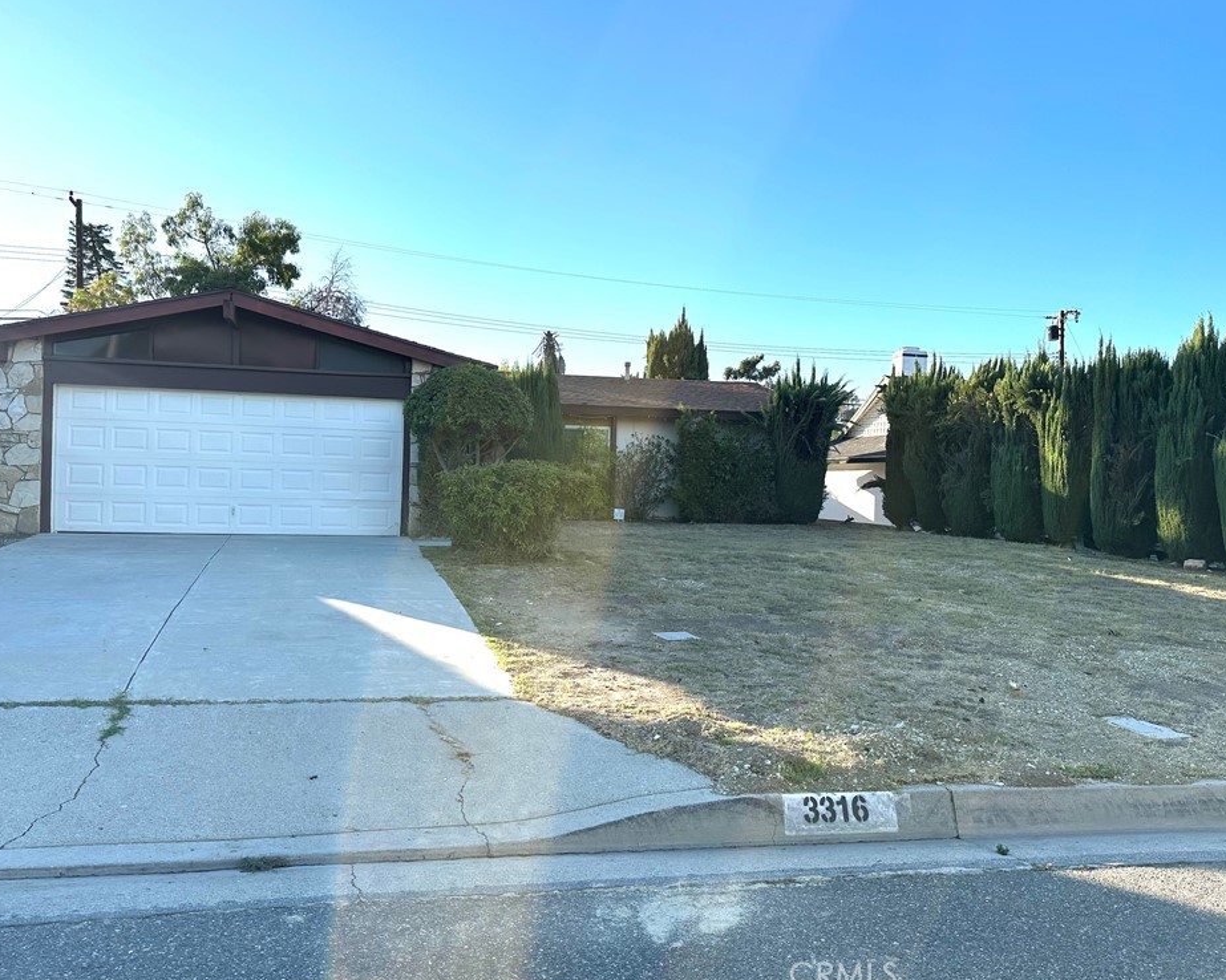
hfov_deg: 65.9
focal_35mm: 26
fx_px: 943
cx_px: 562
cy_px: 483
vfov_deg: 54.9
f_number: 1.78
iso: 80
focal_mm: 6.86
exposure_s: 1/2882
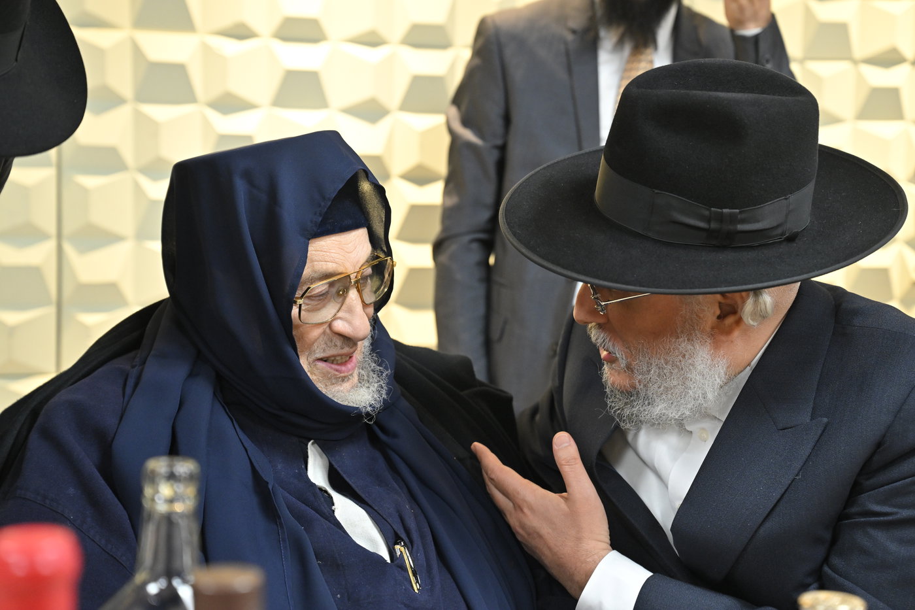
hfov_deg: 29.7
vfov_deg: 20.0
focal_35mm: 68
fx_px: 1728
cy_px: 305
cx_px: 458
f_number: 4.5
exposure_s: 1/100
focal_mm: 68
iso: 2000
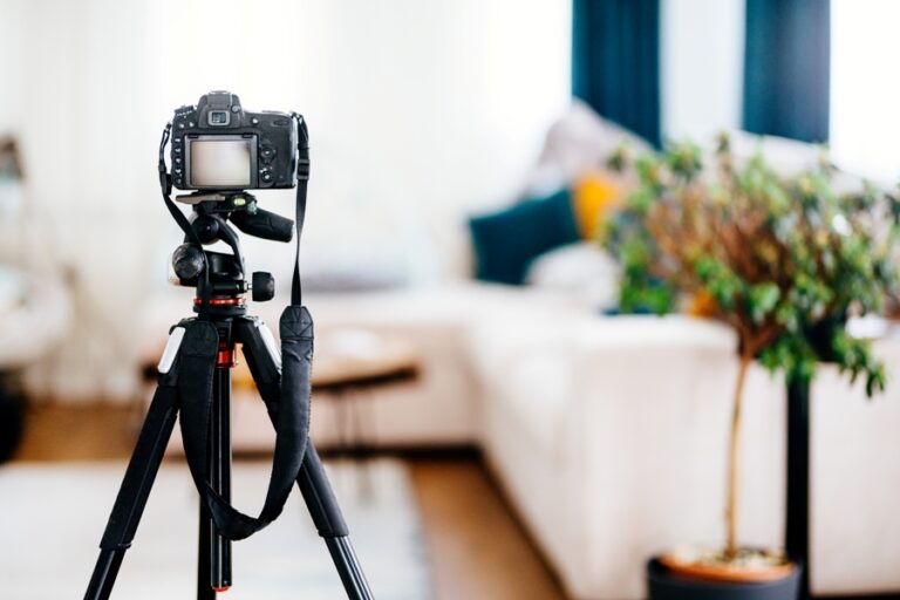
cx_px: 450
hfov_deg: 23.9
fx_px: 2125
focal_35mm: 85
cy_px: 300
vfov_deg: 16.1
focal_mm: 85
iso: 640
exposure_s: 1/160
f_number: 1.4
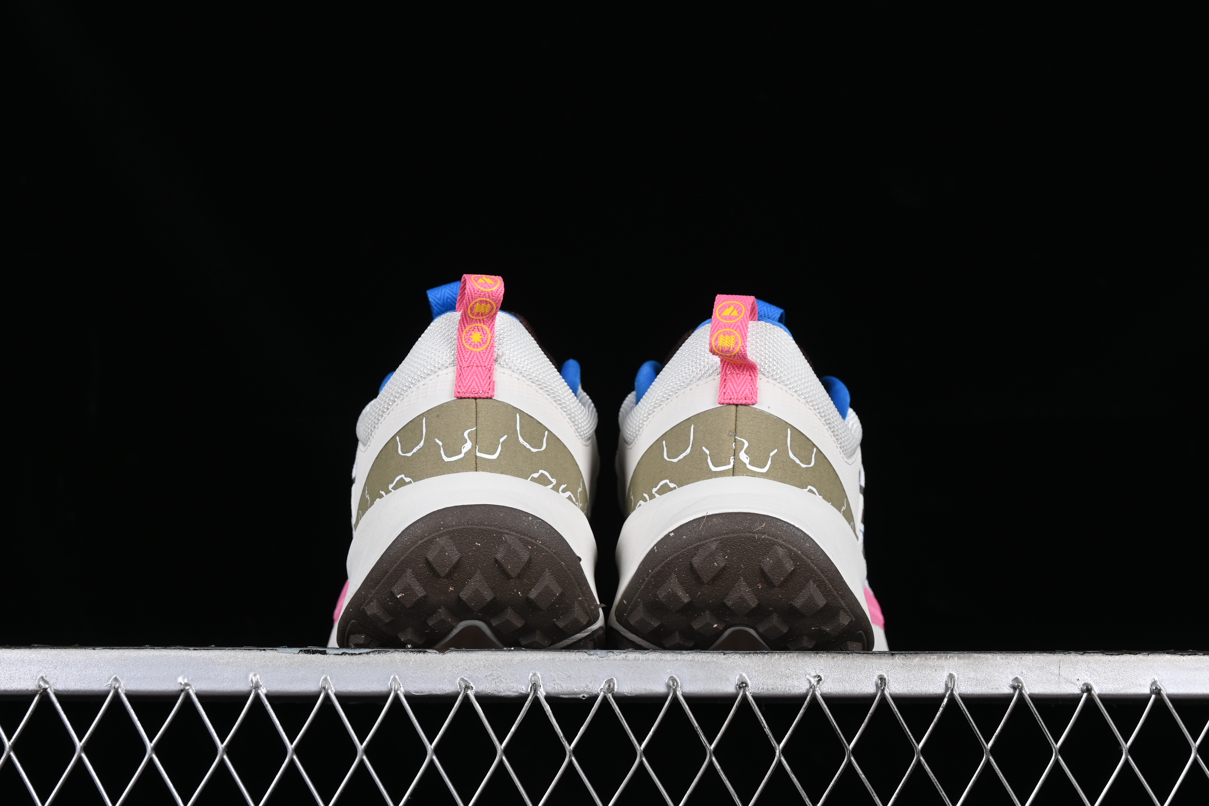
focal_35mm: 75
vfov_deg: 18.2
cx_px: 604
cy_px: 403
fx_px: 2519
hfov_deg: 27.0
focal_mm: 50
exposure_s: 1/80
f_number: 8
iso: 160
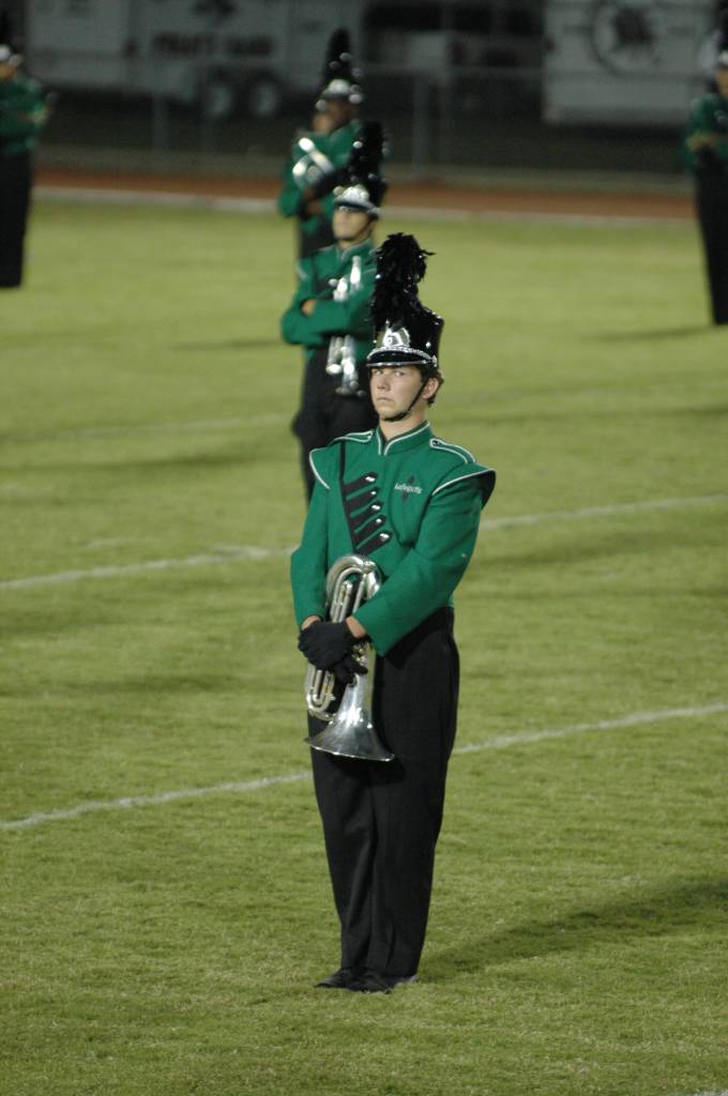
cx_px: 364
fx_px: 9124
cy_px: 548
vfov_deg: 6.9
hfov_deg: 4.6
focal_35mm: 300
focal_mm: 200
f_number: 2.8
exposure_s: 1/60
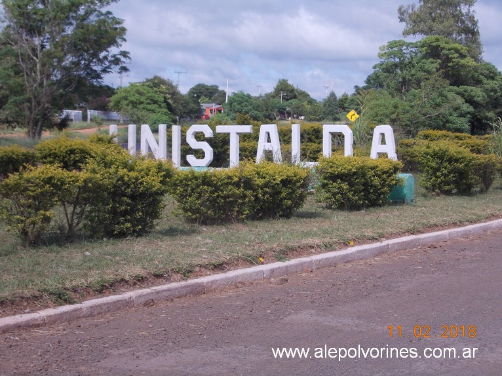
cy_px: 188
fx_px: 1189
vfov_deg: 18.0
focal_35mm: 82
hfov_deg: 23.8
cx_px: 251
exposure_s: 1/125
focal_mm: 11.6
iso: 80
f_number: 9.6
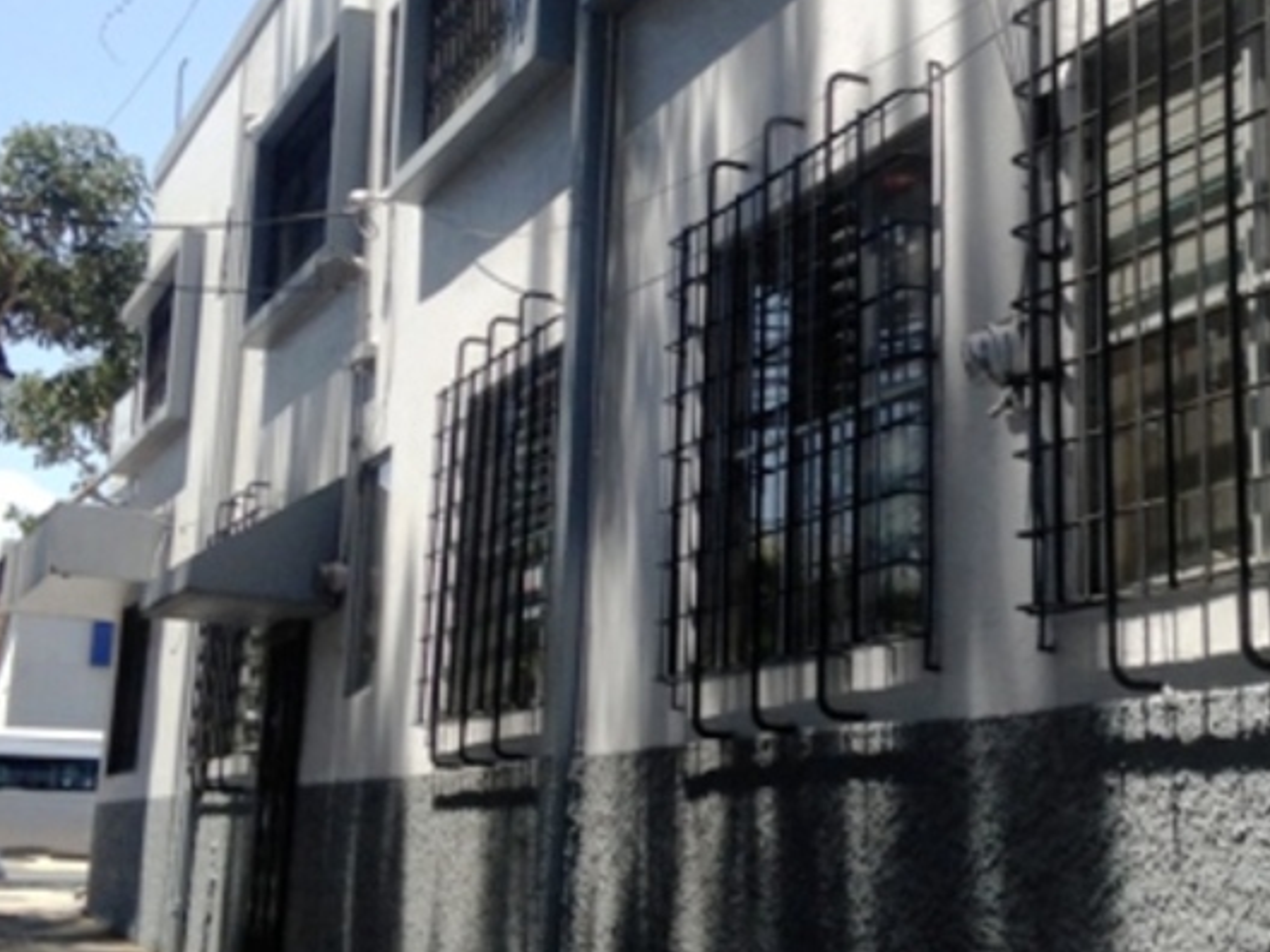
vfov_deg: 29.0
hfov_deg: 37.3
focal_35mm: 50
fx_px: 1834
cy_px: 349
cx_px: 952
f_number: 2.4
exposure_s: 1/847
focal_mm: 4.12
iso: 50
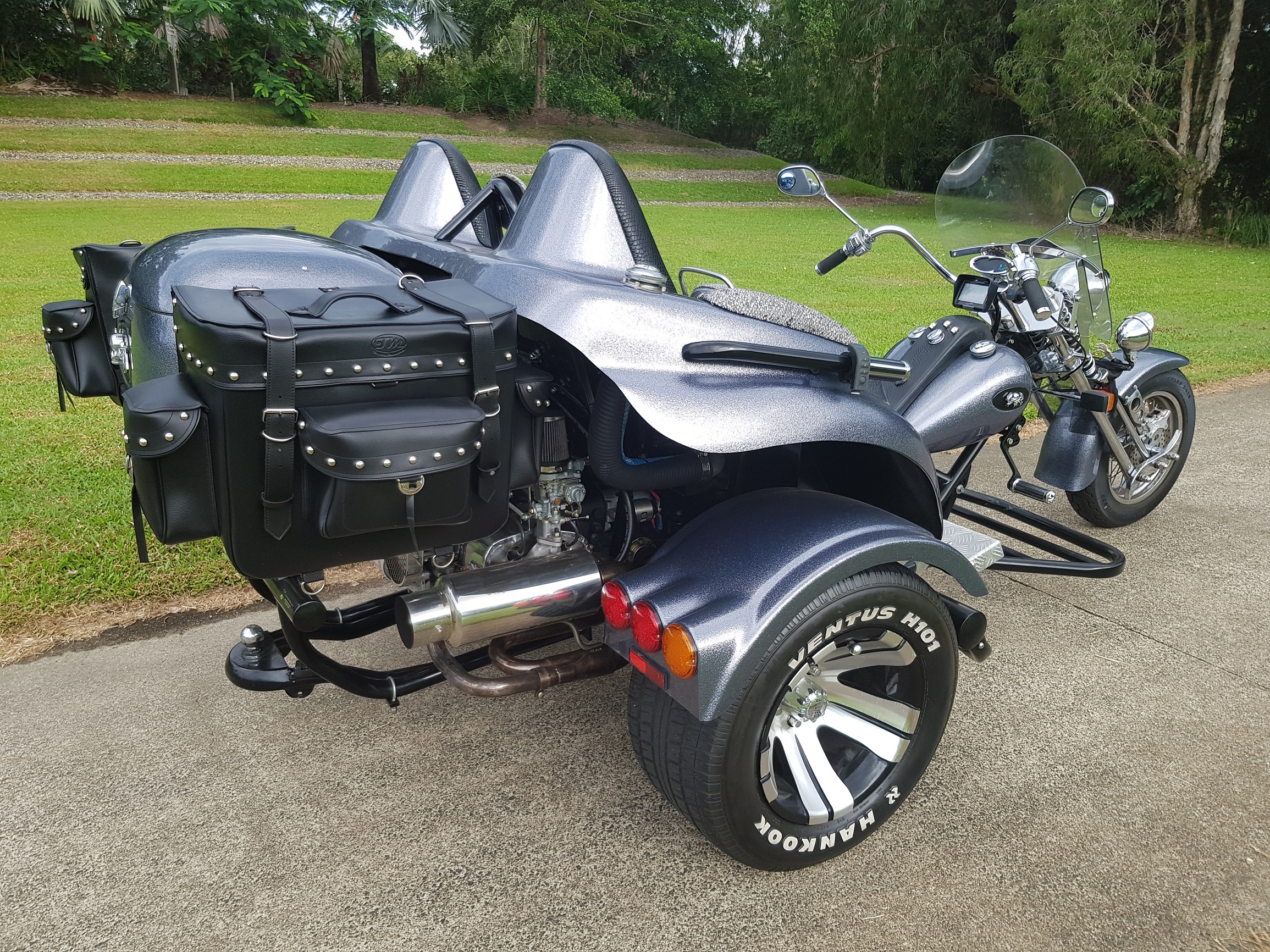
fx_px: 954
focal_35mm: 26
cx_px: 635
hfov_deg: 67.3
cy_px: 476
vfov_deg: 53.1
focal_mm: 4.3
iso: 40
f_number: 1.7
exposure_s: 1/512
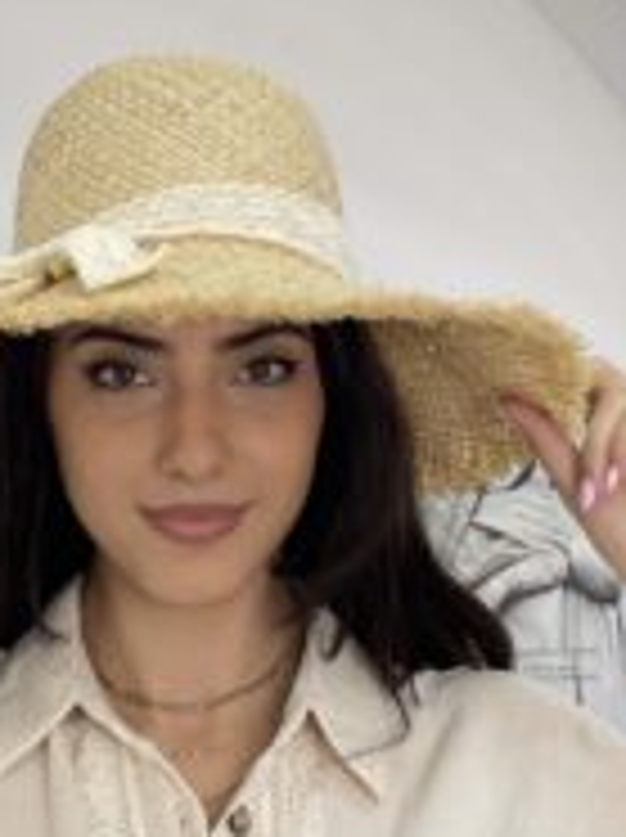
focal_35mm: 168
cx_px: 203
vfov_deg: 11.6
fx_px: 4060
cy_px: 873
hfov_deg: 8.8
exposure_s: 1/100
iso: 40
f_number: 2
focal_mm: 6
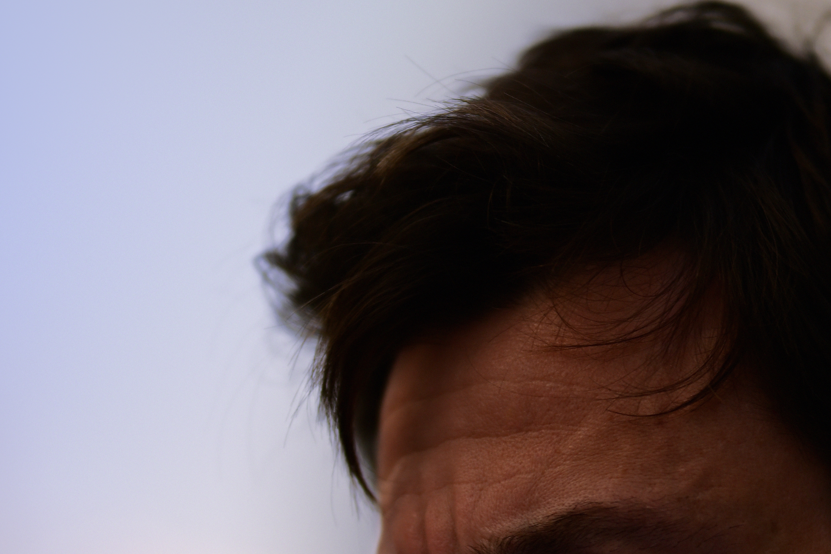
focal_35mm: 247
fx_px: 5701
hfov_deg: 8.3
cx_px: 596
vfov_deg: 5.5
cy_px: 797
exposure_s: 1/640
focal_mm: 85
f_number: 1.2
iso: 100
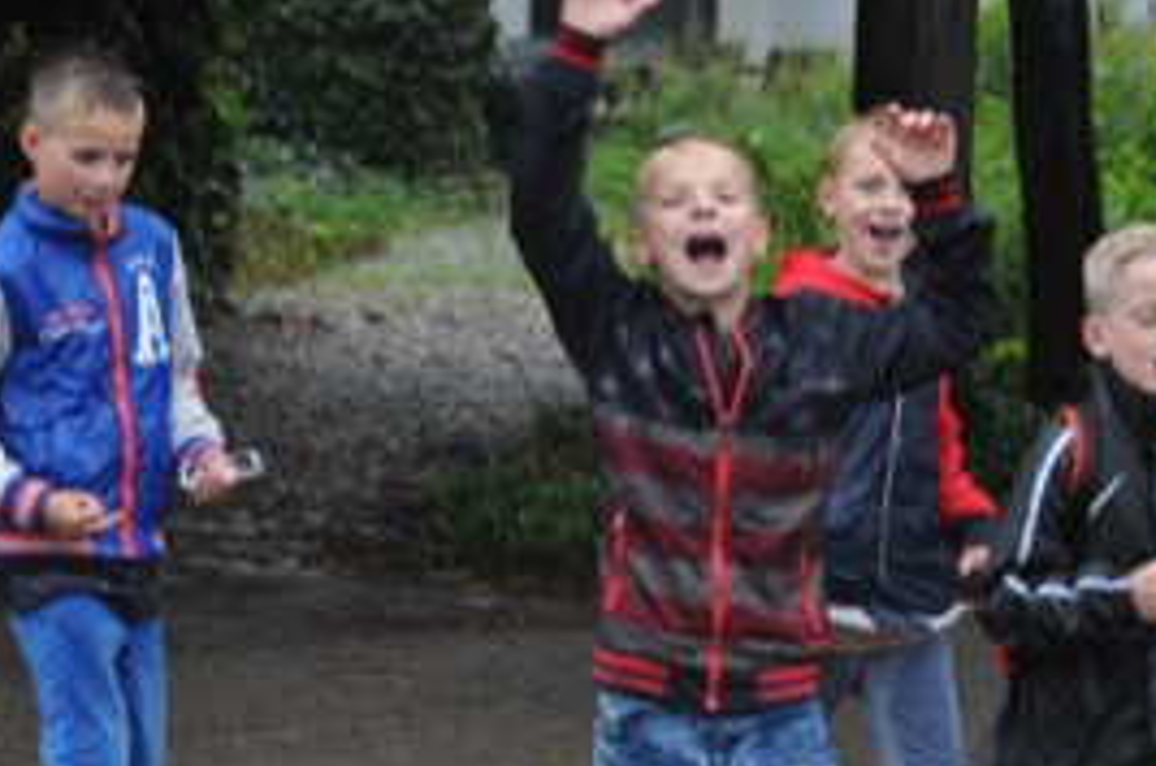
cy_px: 422
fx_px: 8654
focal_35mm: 270
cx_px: 836
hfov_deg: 7.6
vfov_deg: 5.1
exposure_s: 1/200
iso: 2000
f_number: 7.1
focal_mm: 120
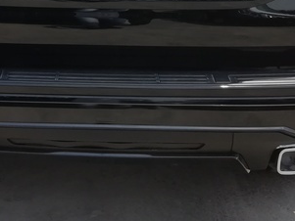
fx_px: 588
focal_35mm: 69
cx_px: 93
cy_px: -49
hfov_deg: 27.9
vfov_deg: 19.9
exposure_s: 1/1130
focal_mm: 3.46
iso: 50
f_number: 2.2
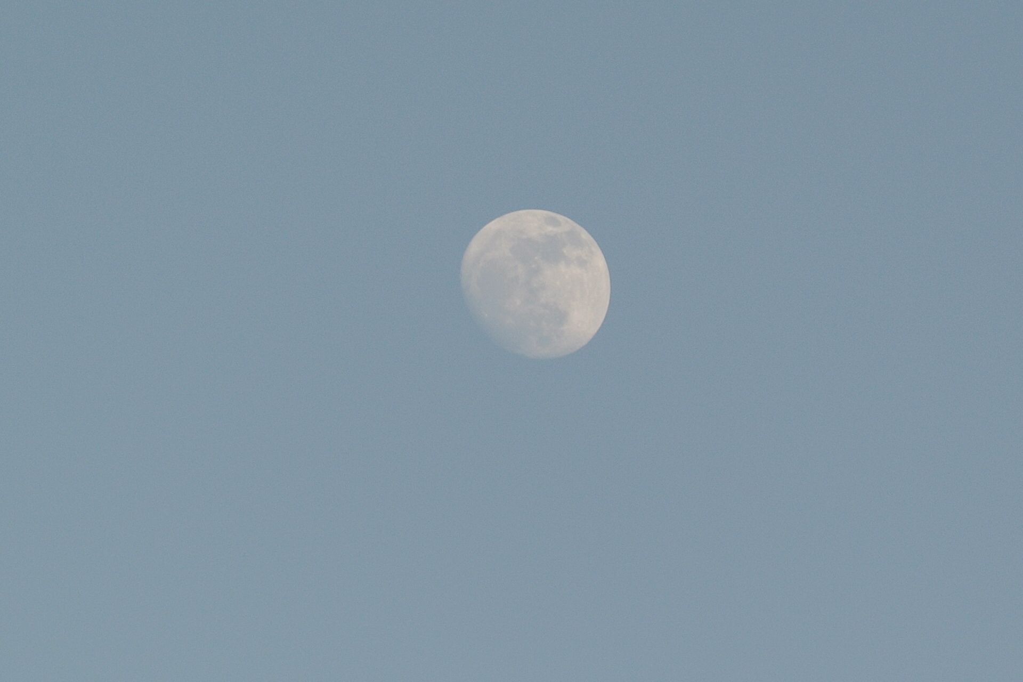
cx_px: 512
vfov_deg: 4.6
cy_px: 341
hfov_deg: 6.9
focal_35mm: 297
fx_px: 8439
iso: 140
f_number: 5.6
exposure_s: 1/500
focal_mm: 110
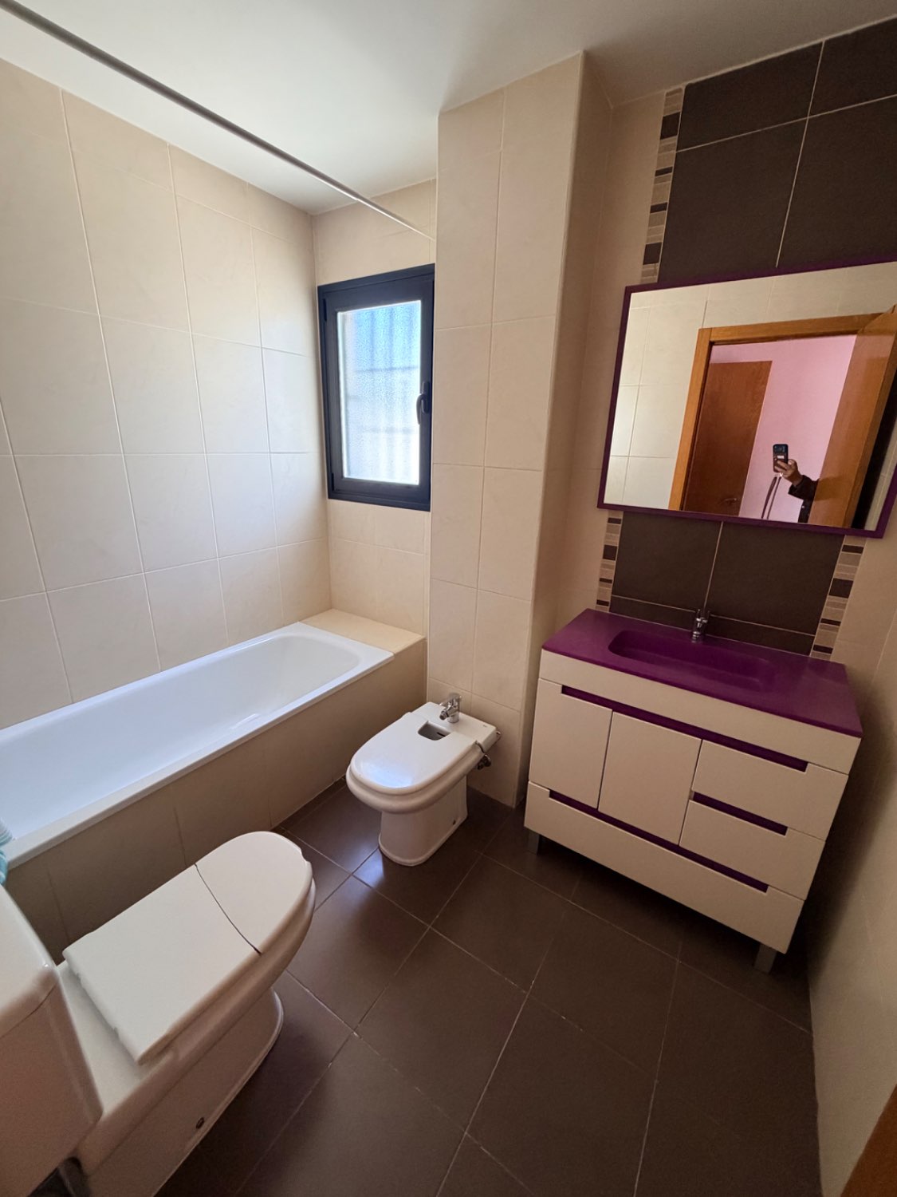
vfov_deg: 102.1
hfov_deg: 85.7
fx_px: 484
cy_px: 598
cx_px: 448
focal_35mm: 14
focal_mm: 2.22
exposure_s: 1/74
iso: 320
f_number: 2.2
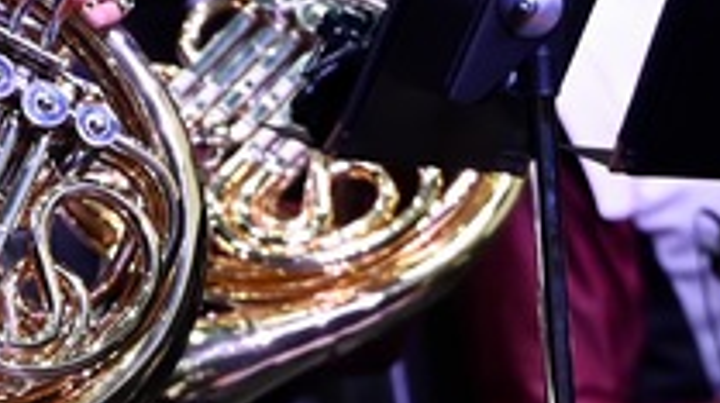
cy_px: 336
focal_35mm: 1027
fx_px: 19584
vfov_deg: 1.2
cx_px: 217
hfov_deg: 2.1
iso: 1600
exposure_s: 1/320
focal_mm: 200
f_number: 2.8
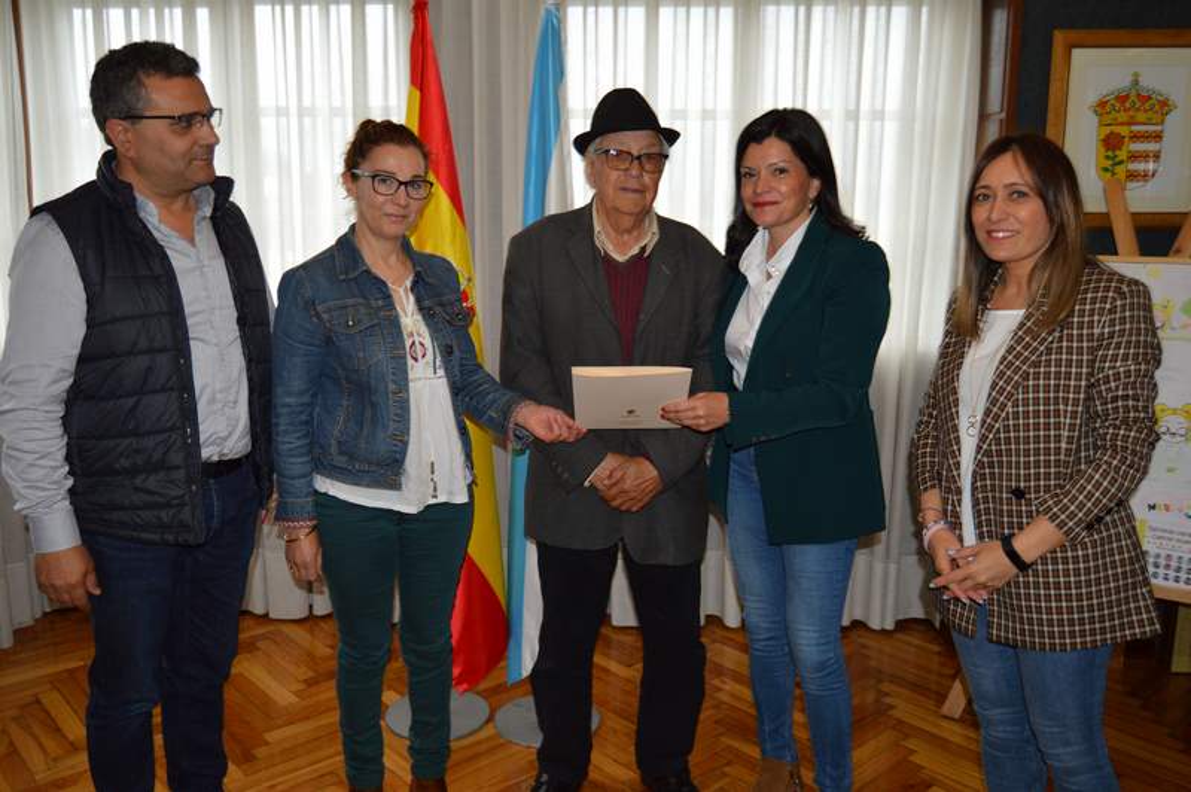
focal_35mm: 30
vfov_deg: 43.5
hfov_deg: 62.0
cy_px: 396
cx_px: 596
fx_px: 992
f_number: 4
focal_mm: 20
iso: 400
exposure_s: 1/60
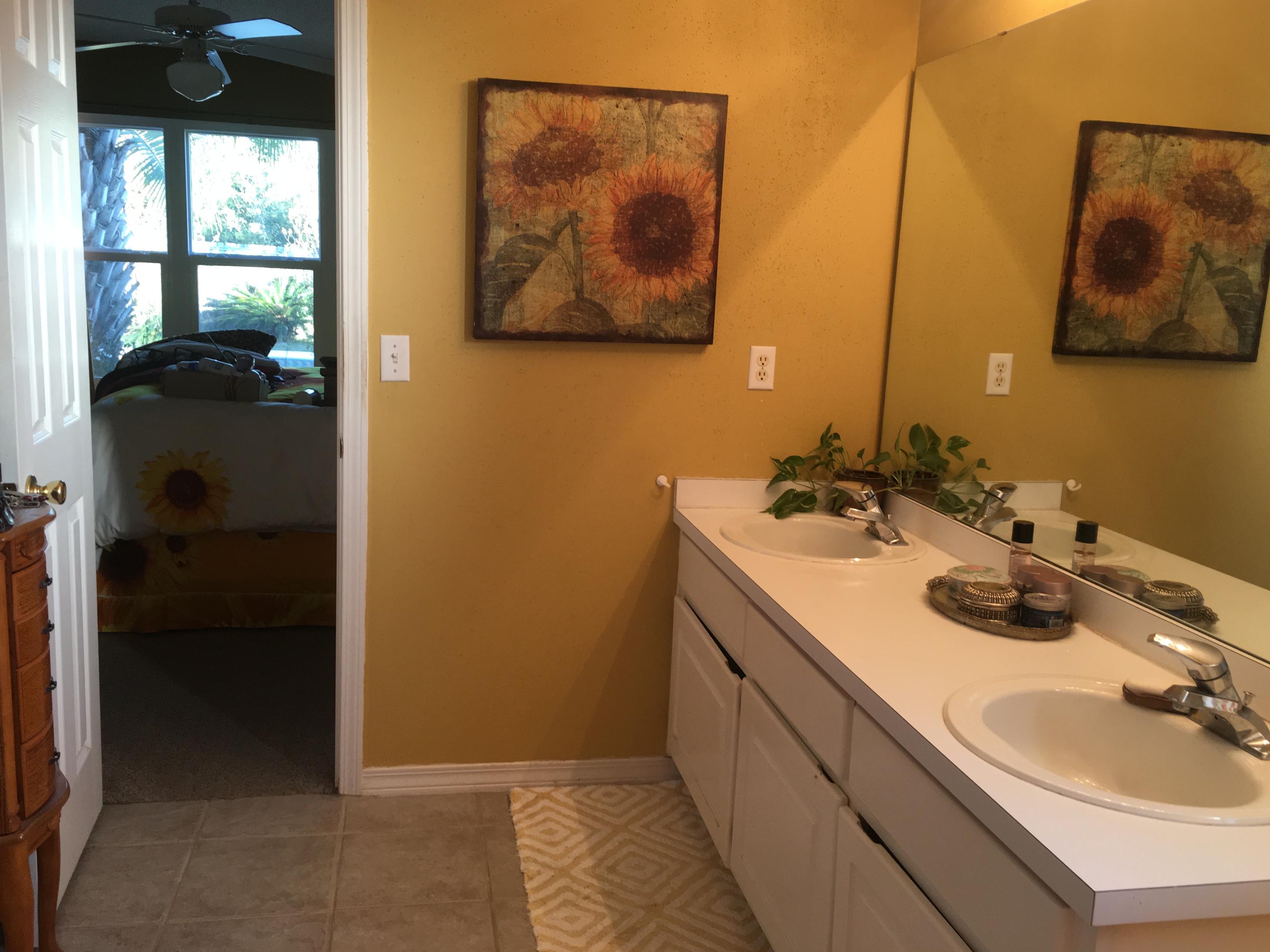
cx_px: 614
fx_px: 1101
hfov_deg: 60.0
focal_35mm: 30
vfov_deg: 46.8
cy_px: 467
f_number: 2.2
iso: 50
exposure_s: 1/30
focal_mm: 4.15
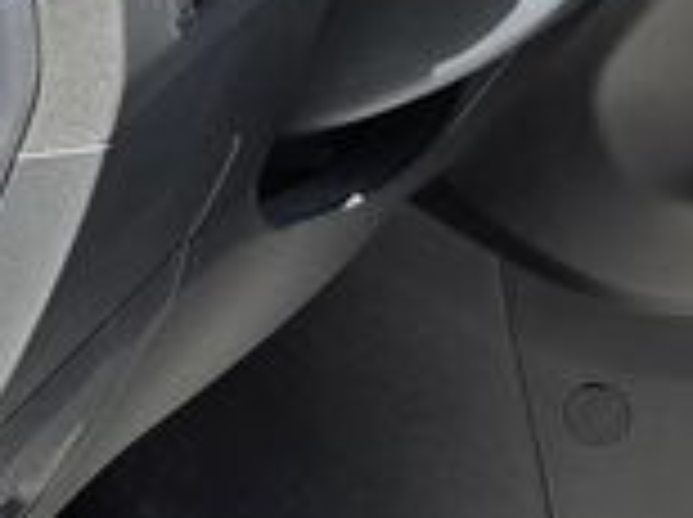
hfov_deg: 12.0
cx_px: 1210
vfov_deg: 9.5
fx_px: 3058
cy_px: -207
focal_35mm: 153
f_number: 1.7
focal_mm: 6.3
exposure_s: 1/180
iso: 20
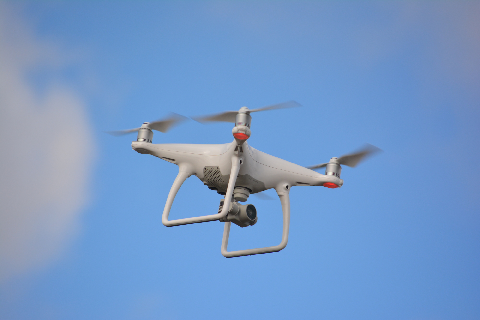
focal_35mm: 300
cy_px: 160
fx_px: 3999
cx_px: 240
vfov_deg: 4.6
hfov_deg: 6.9
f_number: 7.1
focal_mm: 200
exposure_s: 1/1600
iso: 400
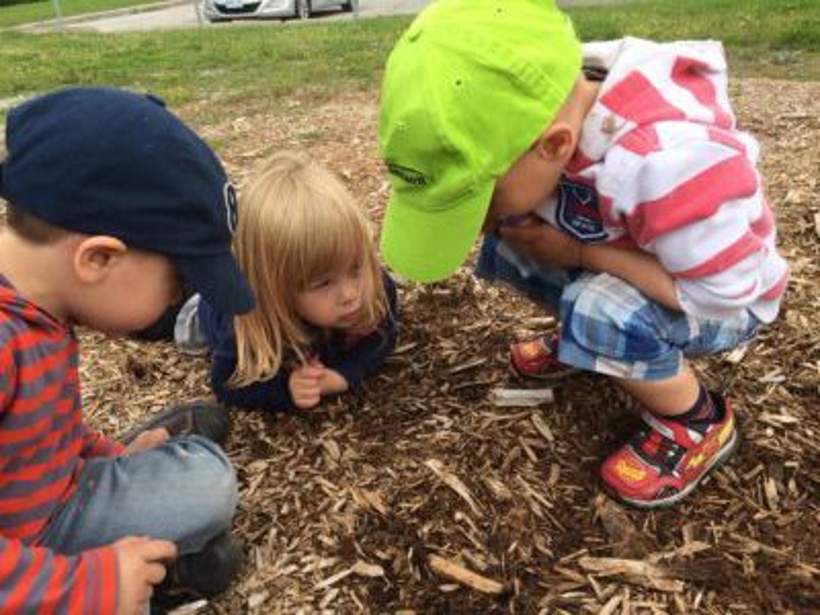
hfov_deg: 61.7
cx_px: 410
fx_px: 687
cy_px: 308
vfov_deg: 48.2
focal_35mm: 29
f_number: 2.2
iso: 32
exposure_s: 1/855
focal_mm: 4.15
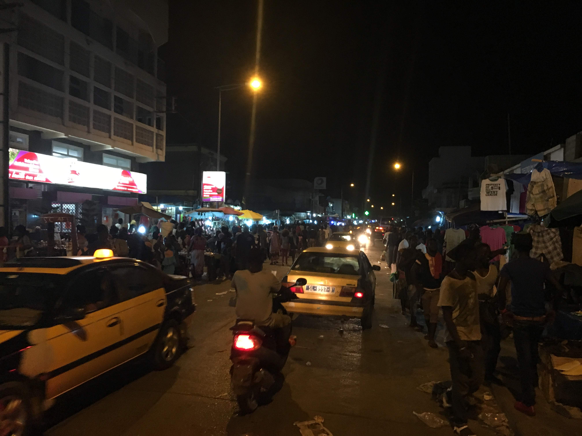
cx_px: 291
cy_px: 218
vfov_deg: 48.2
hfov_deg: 61.7
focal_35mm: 29
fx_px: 488
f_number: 2.2
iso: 250
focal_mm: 4.15
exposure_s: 1/25
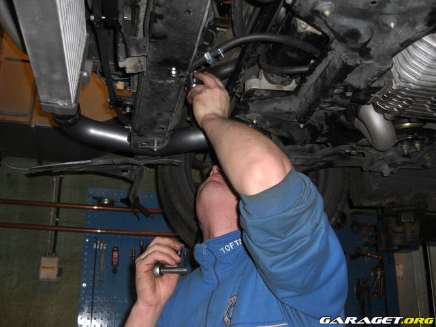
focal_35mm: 38
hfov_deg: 49.0
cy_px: 164
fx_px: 479
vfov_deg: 37.7
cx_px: 218
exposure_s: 1/60
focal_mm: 7.9
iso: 100
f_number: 2.8
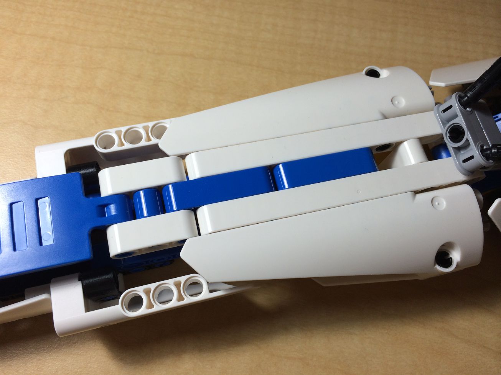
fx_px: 434
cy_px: 188
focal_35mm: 30
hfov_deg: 60.0
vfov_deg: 46.8
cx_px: 250
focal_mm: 4.12
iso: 50
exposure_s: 1/120
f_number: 2.2
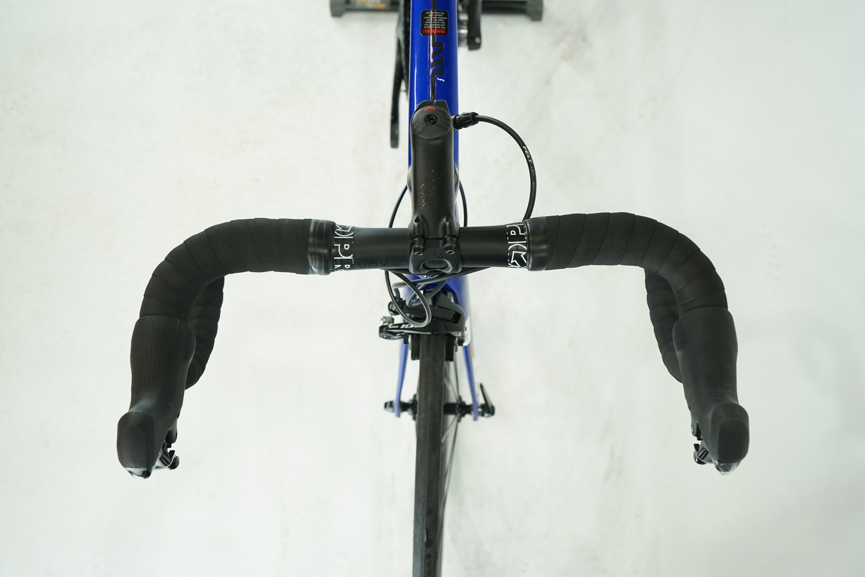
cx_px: 432
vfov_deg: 36.9
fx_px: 865
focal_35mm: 36
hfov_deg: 53.1
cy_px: 288
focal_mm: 36
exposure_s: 1/200
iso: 1600
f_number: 5.6
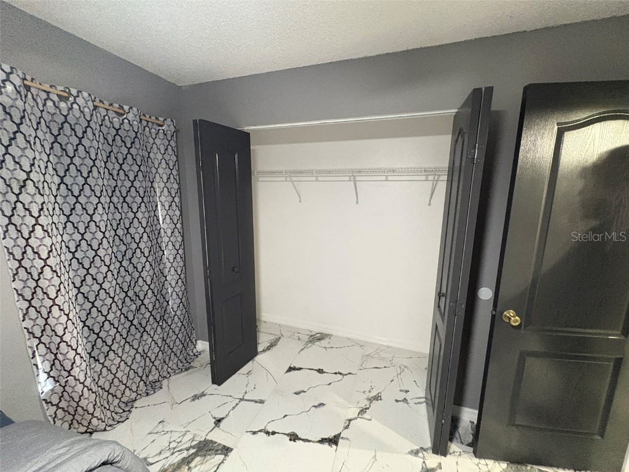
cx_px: 314
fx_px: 254
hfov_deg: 102.1
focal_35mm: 14
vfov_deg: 85.7
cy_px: 236
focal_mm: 2.22
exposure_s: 1/60
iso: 640
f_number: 2.2
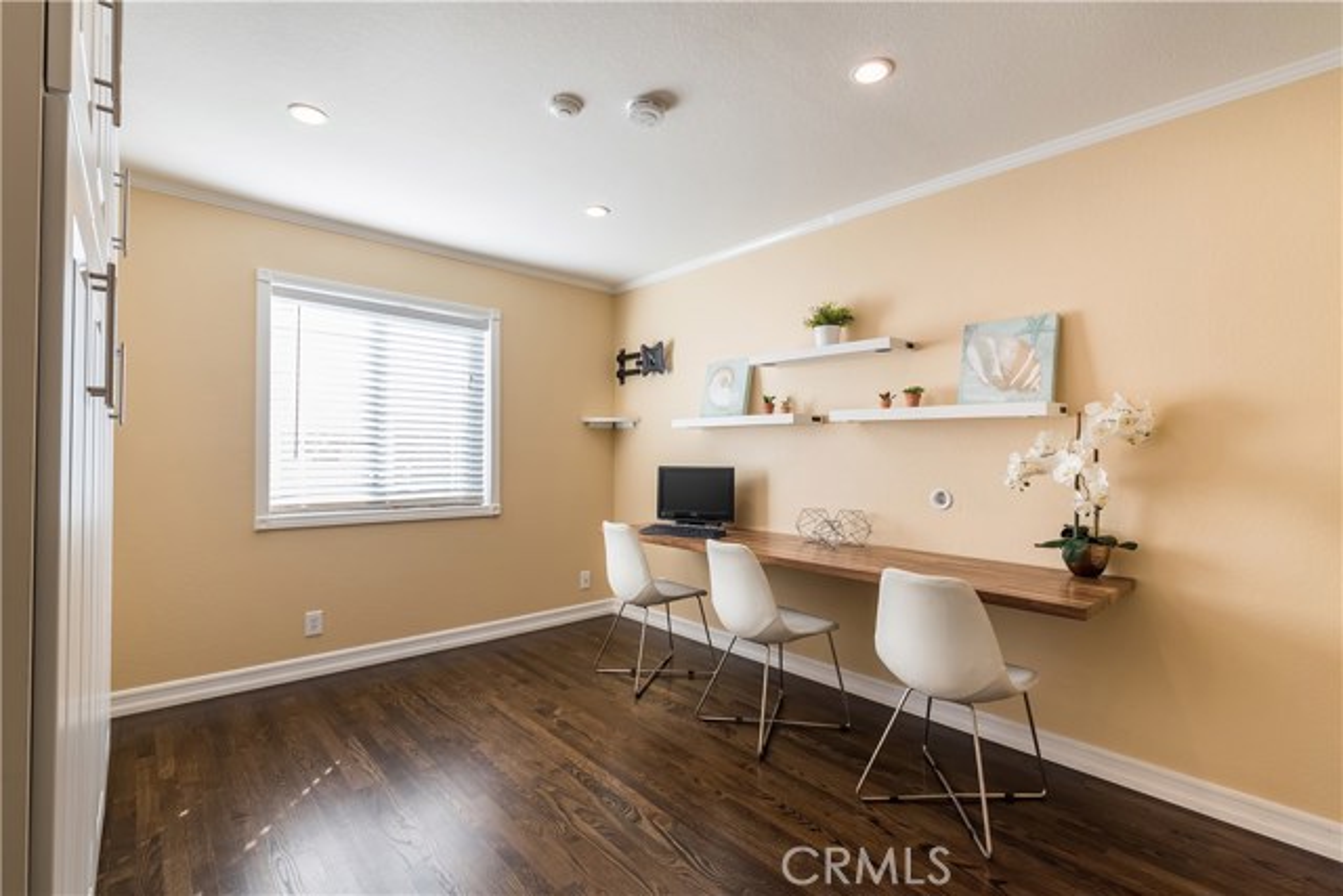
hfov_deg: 96.7
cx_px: 672
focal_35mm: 16
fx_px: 597
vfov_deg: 73.8
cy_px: 448
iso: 200
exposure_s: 1/10
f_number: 9
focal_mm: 16
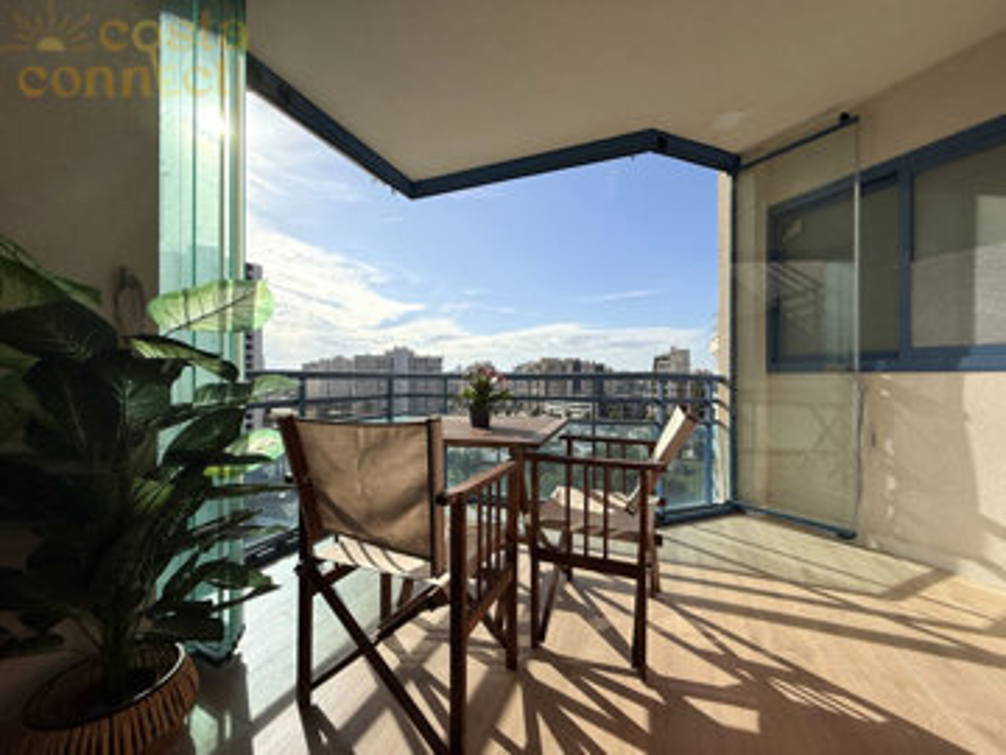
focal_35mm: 14
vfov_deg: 85.7
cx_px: 503
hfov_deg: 102.1
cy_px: 378
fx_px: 407
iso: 50
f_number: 2.2
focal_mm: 2.22
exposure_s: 1/6173
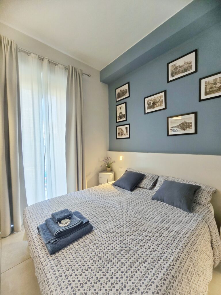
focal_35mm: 13
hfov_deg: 89.9
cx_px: 110
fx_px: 111
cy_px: 148
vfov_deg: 106.2
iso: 160
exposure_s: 1/50
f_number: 2.2
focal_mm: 2.2
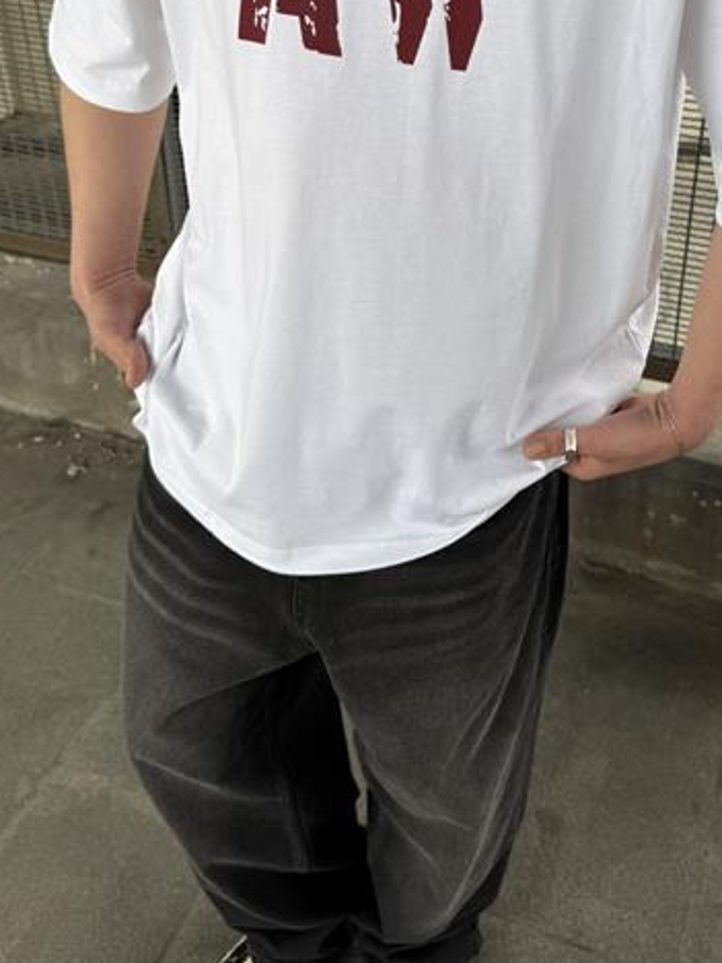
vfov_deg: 44.9
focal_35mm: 41
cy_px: 300
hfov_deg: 35.1
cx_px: 422
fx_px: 1140
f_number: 1.78
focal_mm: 6.76
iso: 80
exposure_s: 1/456
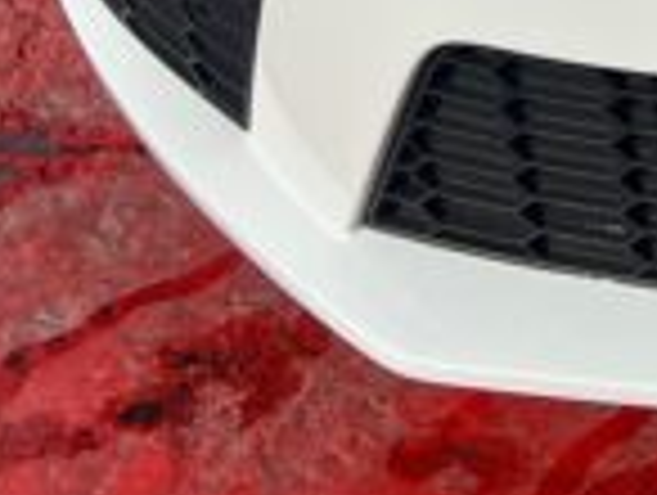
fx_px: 2700
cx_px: 1269
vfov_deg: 9.4
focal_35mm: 142
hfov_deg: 12.4
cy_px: -675
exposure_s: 1/8000
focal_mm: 5.7
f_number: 1.5
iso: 50
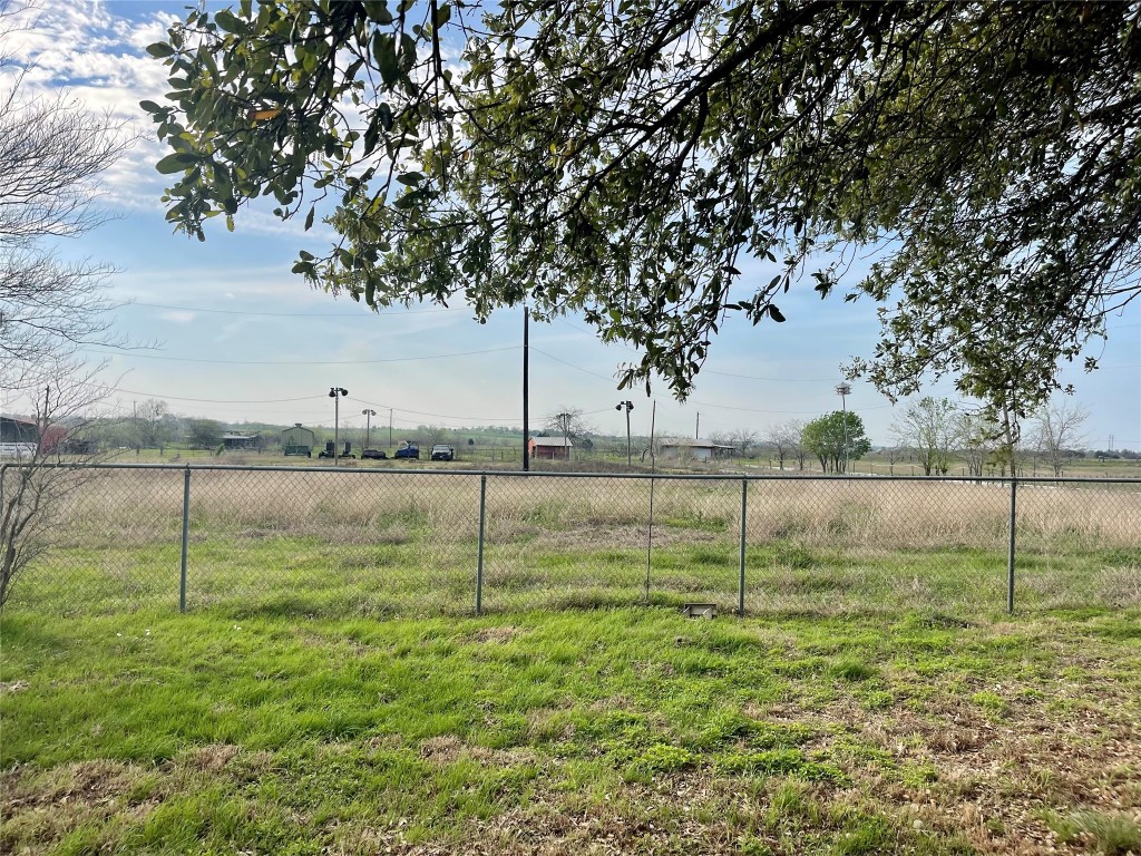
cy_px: 428
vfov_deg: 53.1
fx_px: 857
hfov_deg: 67.3
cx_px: 570
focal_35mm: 26
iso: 32
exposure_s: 1/3448
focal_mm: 5.1
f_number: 1.6
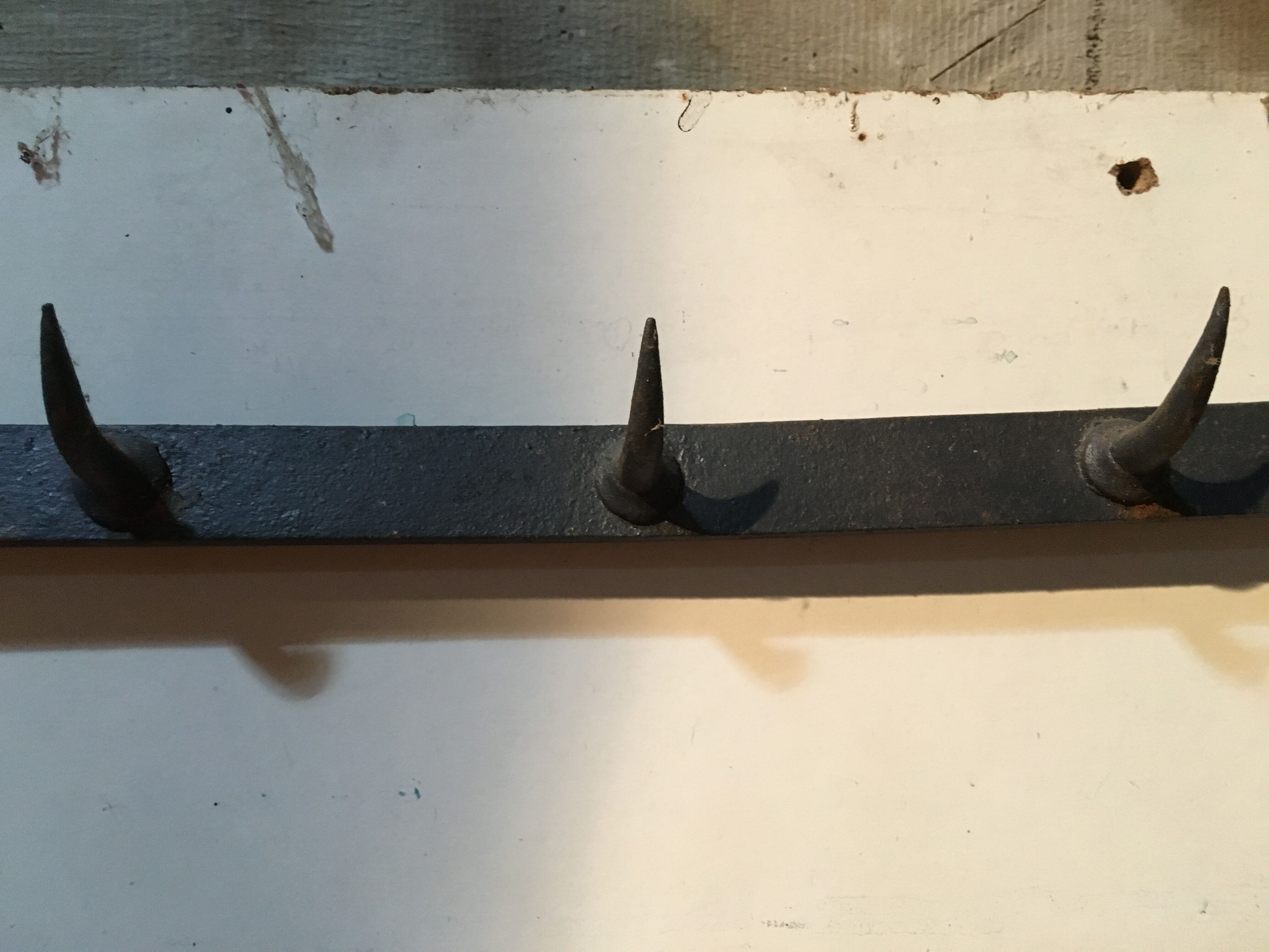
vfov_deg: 48.2
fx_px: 1063
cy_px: 476
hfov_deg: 61.7
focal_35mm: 29
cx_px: 634
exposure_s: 1/17
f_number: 2.2
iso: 200
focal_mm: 4.15
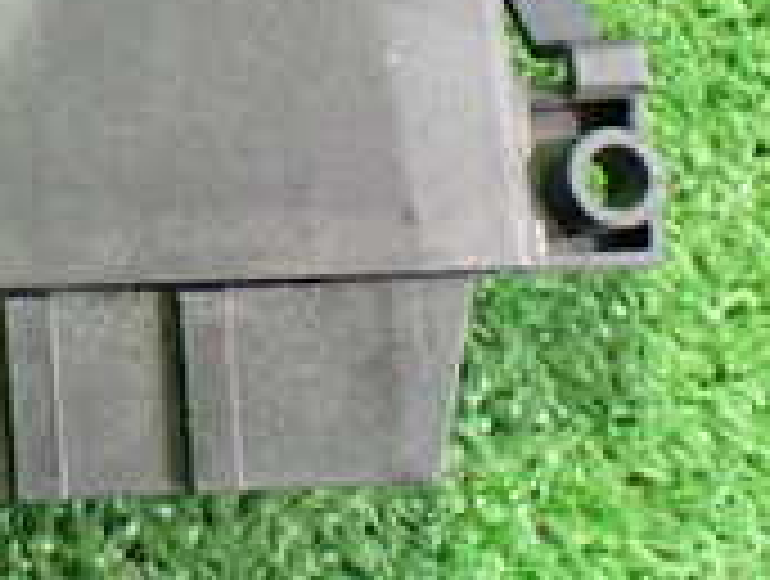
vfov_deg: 13.7
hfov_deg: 17.1
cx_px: -347
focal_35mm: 105
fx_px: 2341
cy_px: -135
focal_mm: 5.4
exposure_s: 1/30
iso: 1250
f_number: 2.3
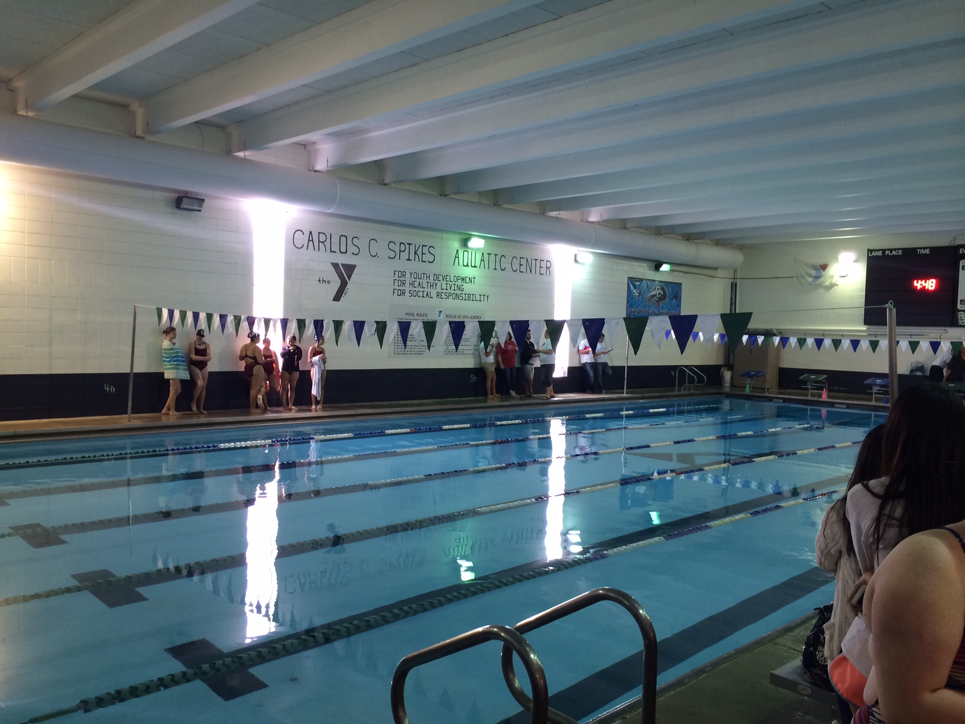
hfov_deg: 60.0
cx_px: 482
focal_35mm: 30
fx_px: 836
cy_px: 362
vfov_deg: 46.8
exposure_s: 1/30
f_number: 2.2
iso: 80
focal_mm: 4.12
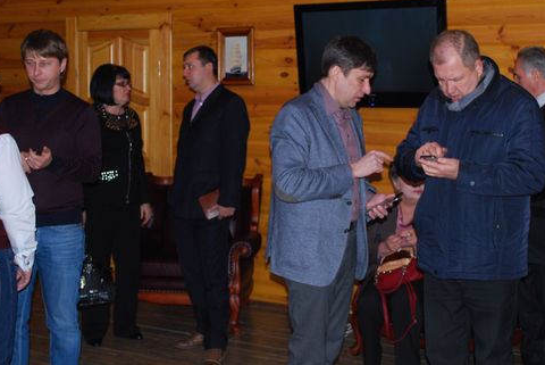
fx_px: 909
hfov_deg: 33.4
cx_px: 275
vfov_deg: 22.6
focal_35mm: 60
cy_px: 146
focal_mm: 30
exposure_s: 1/60
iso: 360
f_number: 4.8
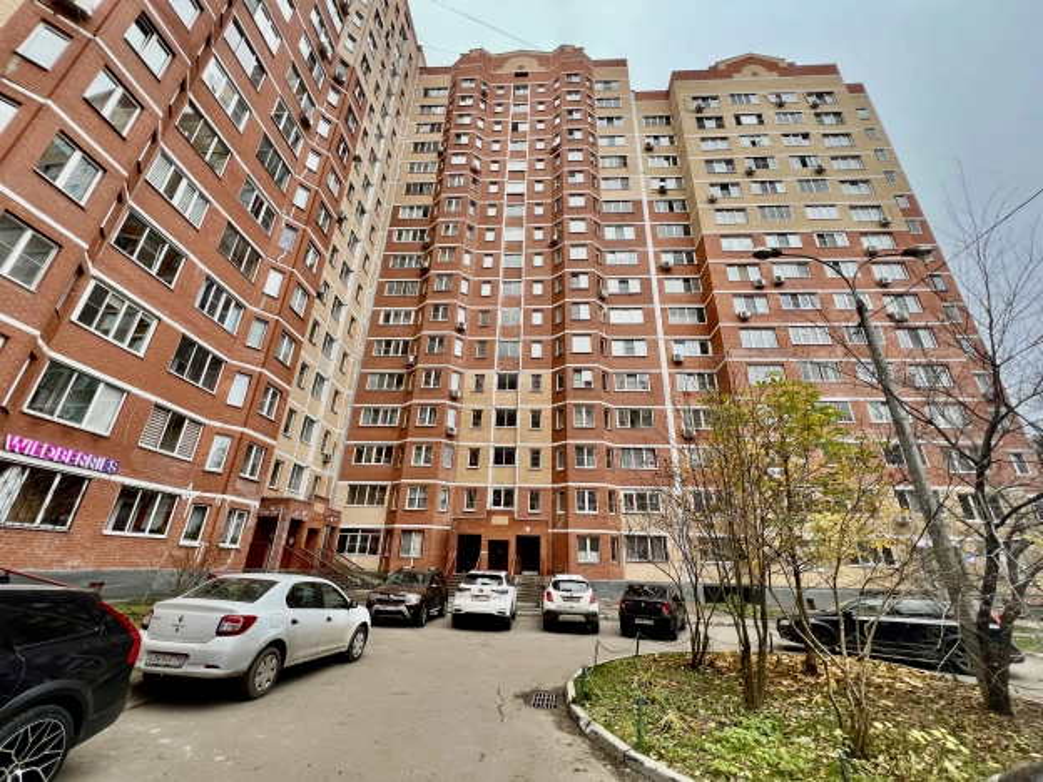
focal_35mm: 13
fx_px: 392
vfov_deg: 89.9
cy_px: 391
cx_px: 522
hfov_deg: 106.2
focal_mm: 1.57
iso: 64
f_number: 1.8
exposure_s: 1/99
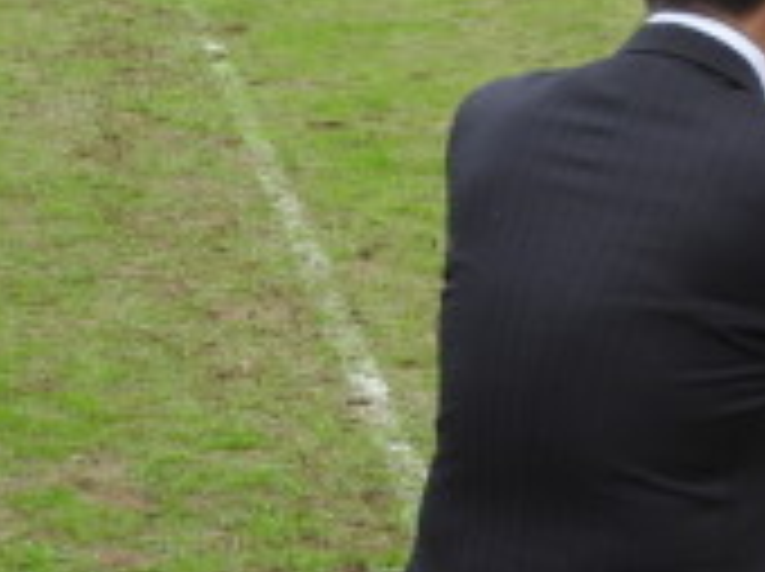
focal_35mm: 159
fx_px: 3509
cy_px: 540
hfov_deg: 11.9
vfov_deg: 9.3
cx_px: 1161
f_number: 4
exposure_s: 1/200
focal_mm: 8.1
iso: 100
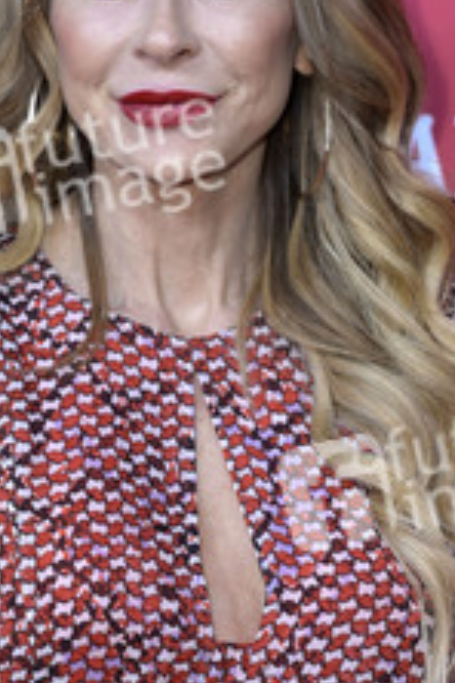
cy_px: 326
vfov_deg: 8.2
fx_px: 4777
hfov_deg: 5.5
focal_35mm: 252
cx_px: 157
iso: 1600
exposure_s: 1/400
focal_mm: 140
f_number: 5
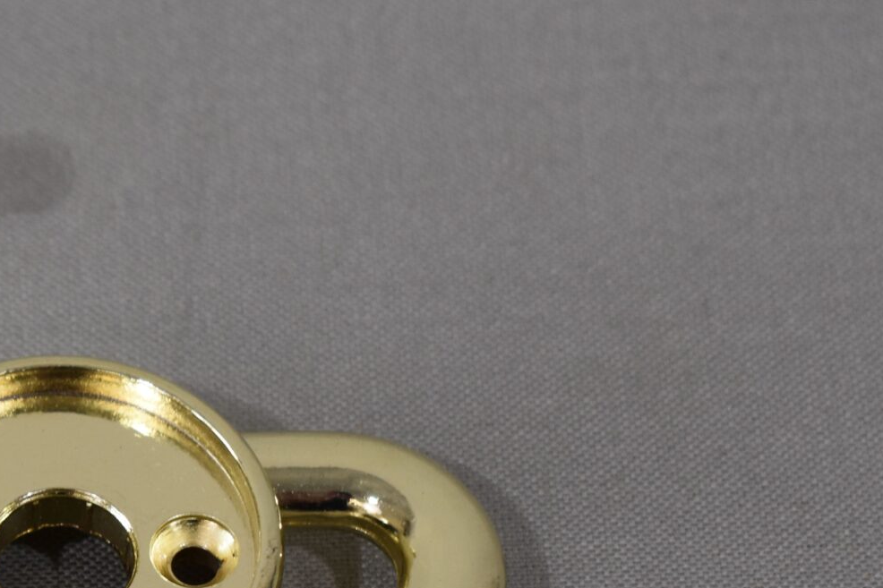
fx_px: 5255
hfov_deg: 9.5
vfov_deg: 6.4
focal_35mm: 214
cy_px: 535
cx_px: 19
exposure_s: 1/125
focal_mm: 55
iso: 320
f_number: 5.6
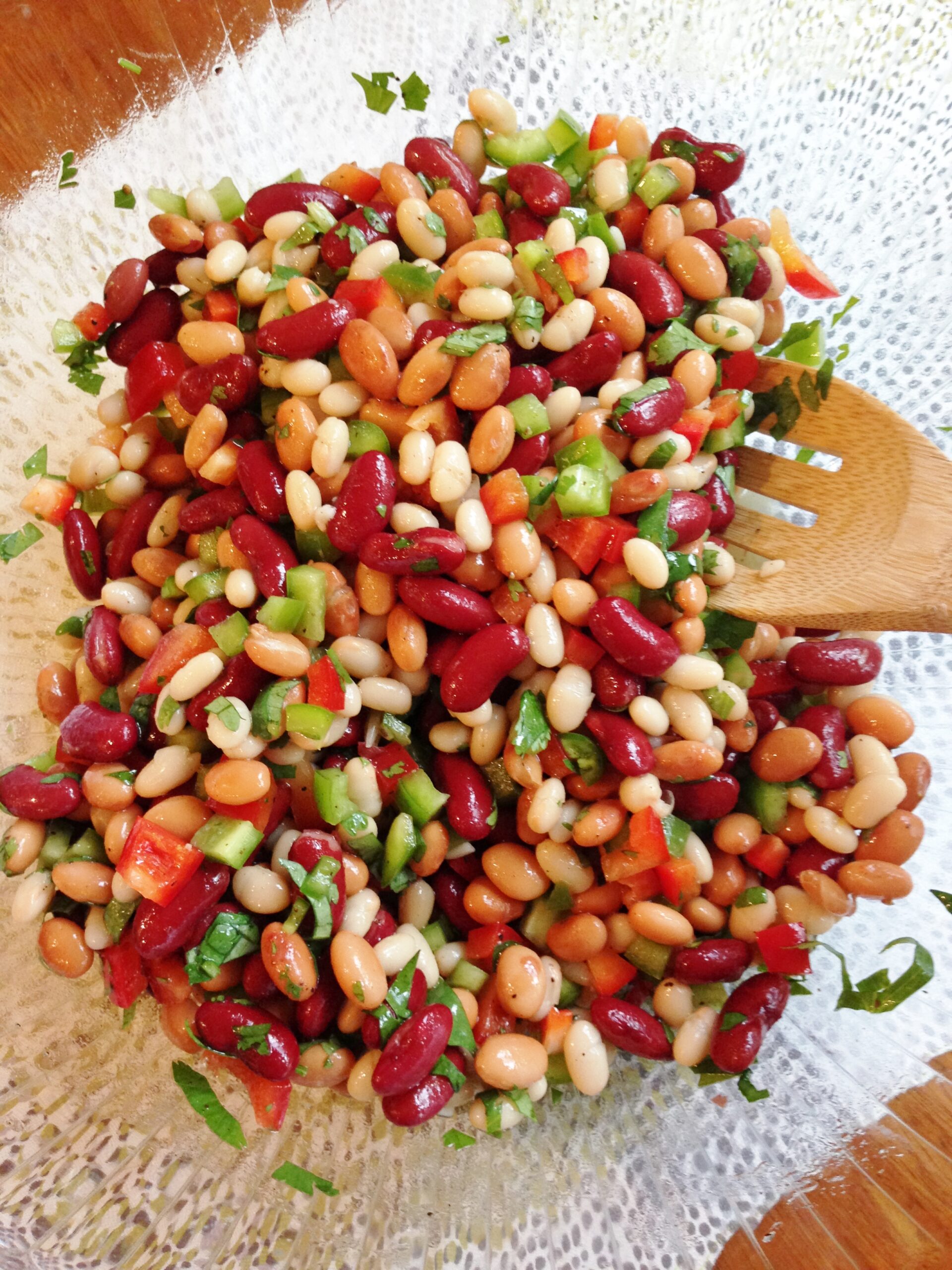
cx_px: 476
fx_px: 1210
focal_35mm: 33
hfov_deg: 42.9
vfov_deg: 55.4
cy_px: 635
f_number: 2.4
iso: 160
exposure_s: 1/20
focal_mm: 4.12
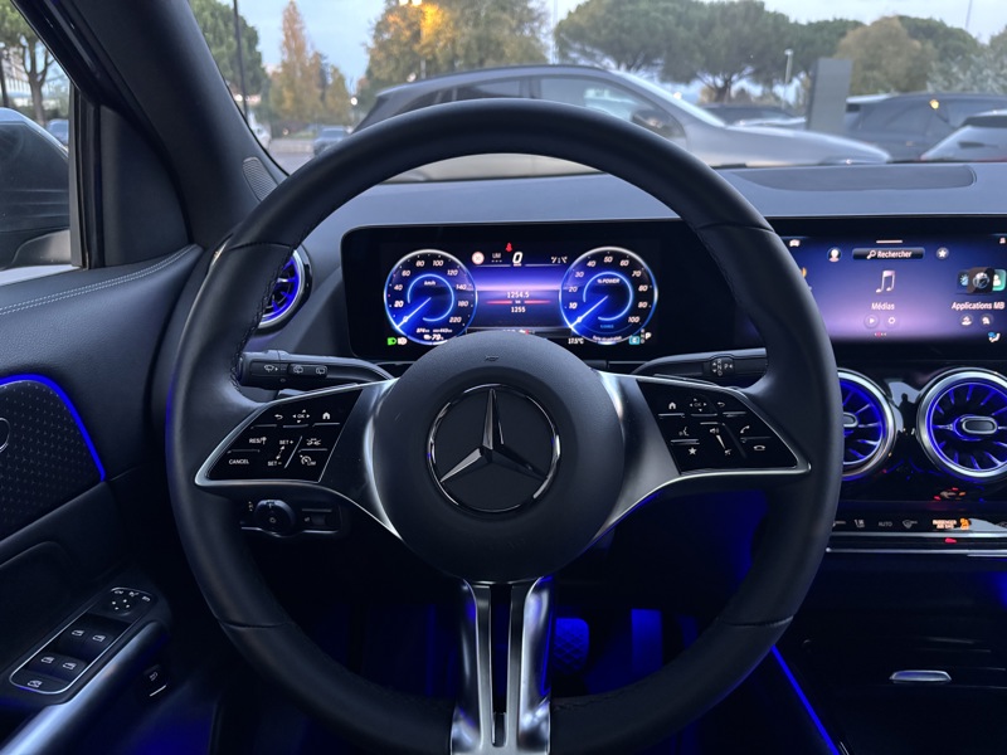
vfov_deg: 53.1
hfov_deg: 67.3
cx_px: 504
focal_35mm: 26
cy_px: 378
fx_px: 756
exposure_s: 1/30
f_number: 1.6
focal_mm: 5.96
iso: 640
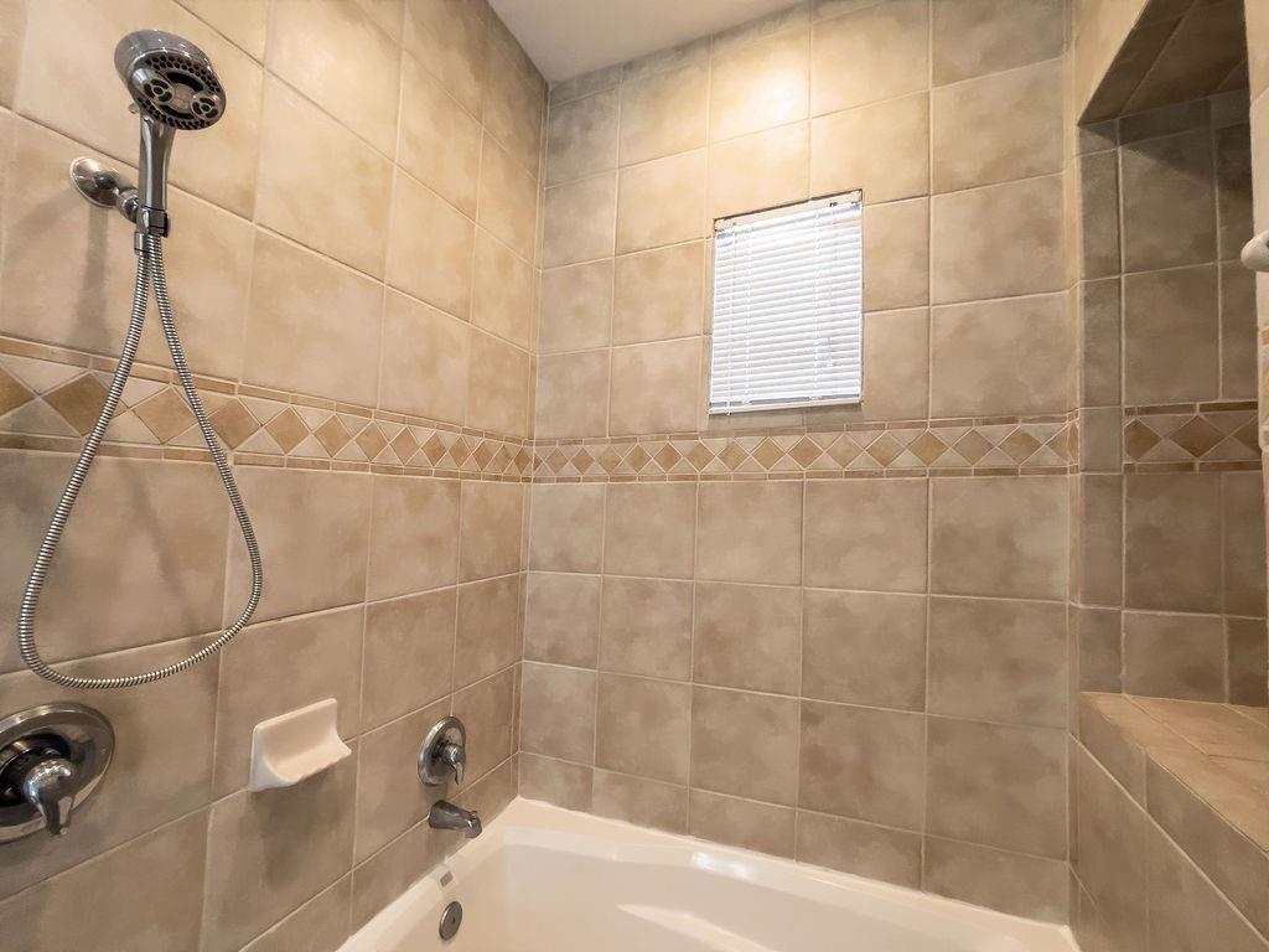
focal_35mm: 13
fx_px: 477
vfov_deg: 89.9
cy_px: 476
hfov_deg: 106.2
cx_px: 634
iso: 250
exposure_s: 1/60
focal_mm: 1.54
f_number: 2.4
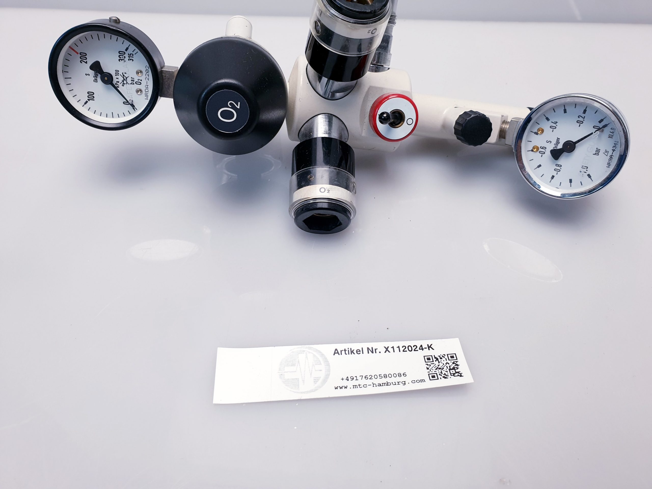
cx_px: 326
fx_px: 490
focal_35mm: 26
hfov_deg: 67.3
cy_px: 244
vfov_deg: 53.1
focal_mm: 4.3
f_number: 2.4
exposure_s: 1/100
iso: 100
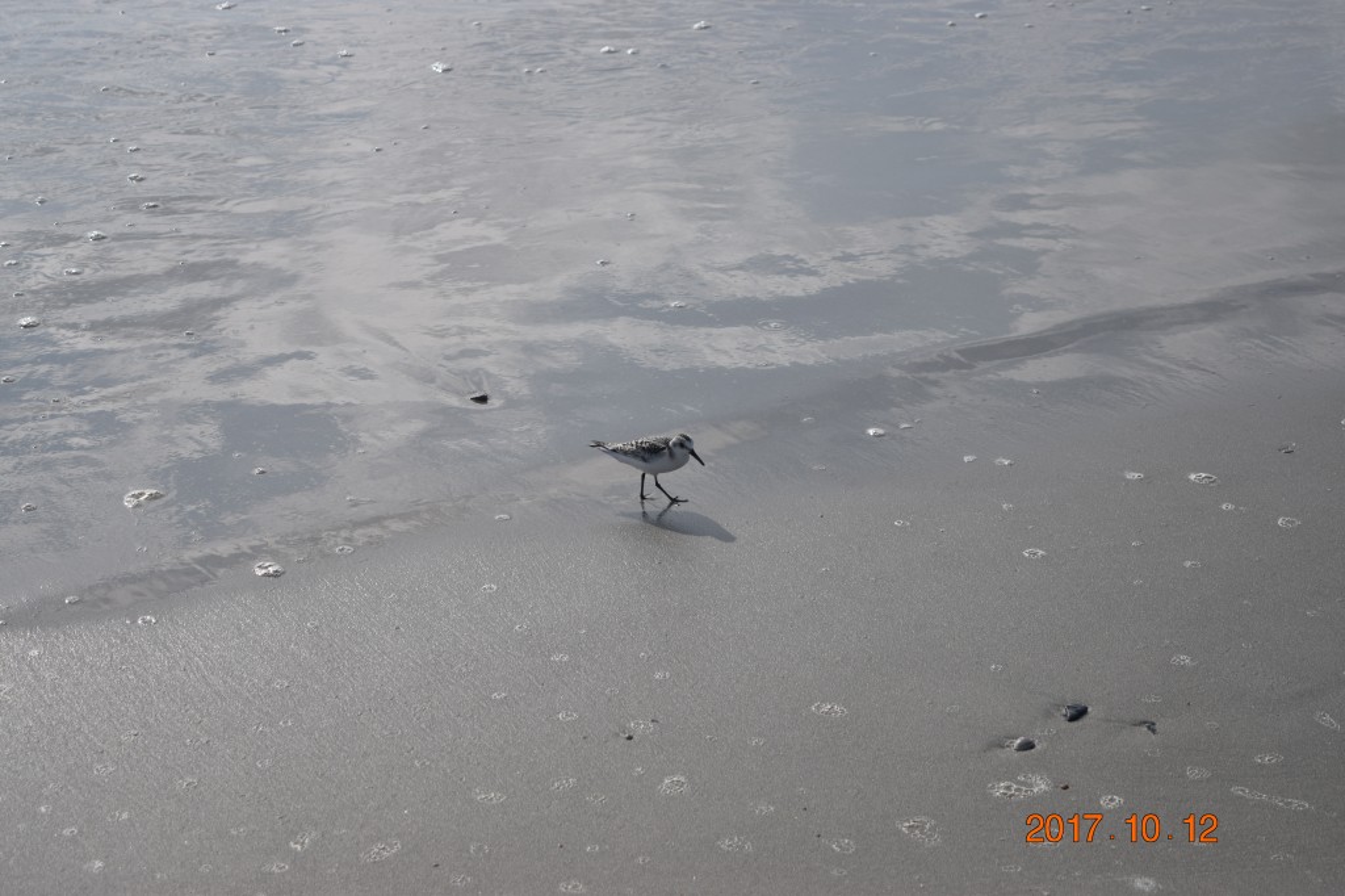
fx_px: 3081
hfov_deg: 24.6
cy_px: 448
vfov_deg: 16.5
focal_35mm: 82
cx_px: 672
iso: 200
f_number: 5.6
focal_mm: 55
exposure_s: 1/2000
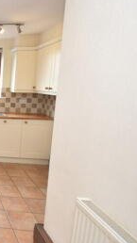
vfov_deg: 65.9
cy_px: 107
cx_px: -75
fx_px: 187
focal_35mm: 29
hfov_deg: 26.8
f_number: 4
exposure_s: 1/125
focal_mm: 10
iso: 1250
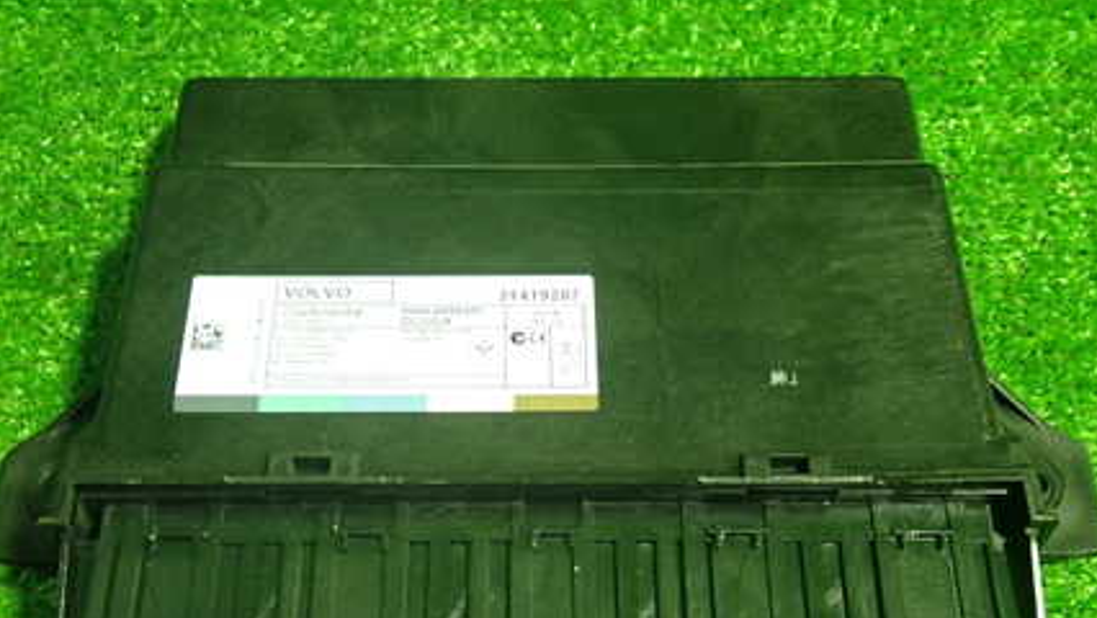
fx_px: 1339
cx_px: 564
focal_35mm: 46
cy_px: 404
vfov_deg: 25.9
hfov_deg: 44.6
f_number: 2.3
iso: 400
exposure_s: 1/30
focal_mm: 5.4
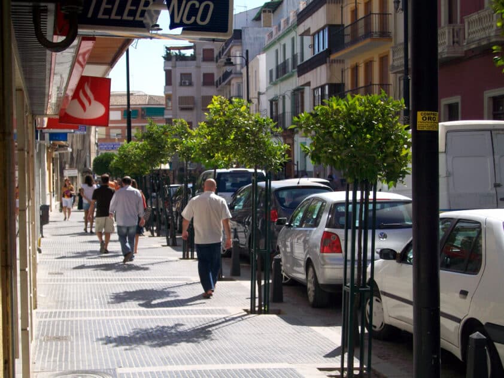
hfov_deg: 31.2
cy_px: 189
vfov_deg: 23.6
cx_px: 252
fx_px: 902
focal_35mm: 62
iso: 64
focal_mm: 11
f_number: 4.1
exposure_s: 1/400
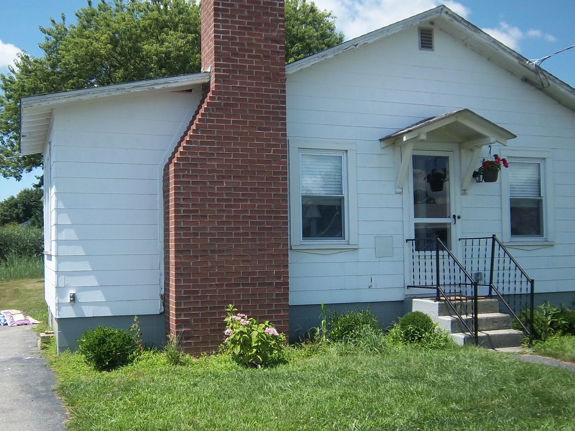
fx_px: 648
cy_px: 247
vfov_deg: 36.7
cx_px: 229
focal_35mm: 39
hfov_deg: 47.6
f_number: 7.8
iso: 64
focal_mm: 5.1
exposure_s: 1/160
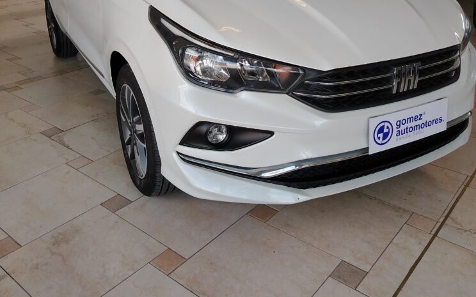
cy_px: 67
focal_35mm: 35
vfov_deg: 35.3
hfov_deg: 55.3
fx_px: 454
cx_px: 241
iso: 100
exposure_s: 1/109
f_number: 1.75
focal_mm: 5.25
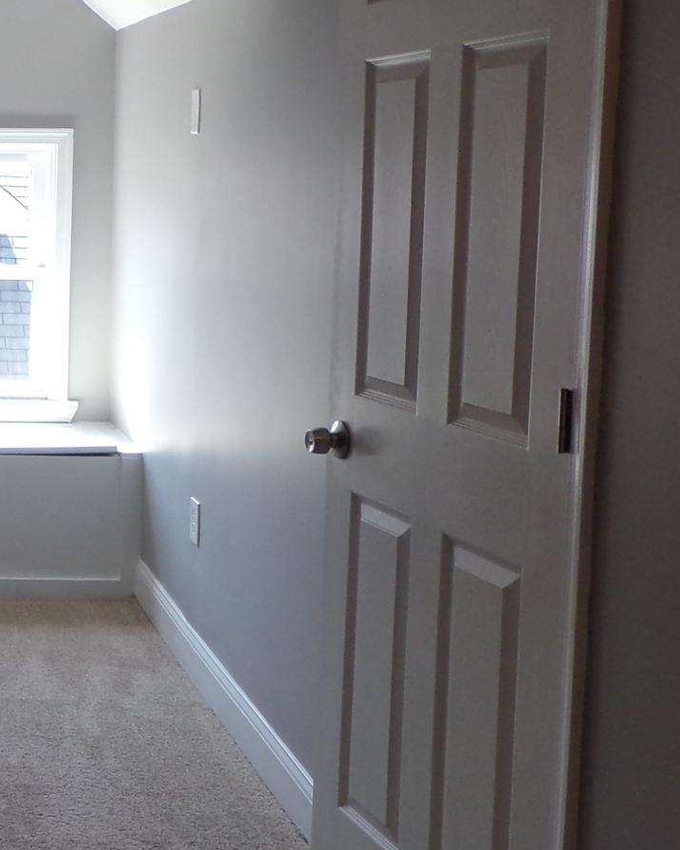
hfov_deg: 23.5
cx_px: -181
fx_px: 1459
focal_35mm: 58
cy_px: 322
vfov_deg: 32.3
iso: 127
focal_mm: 4.7
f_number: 3.2
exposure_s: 1/100
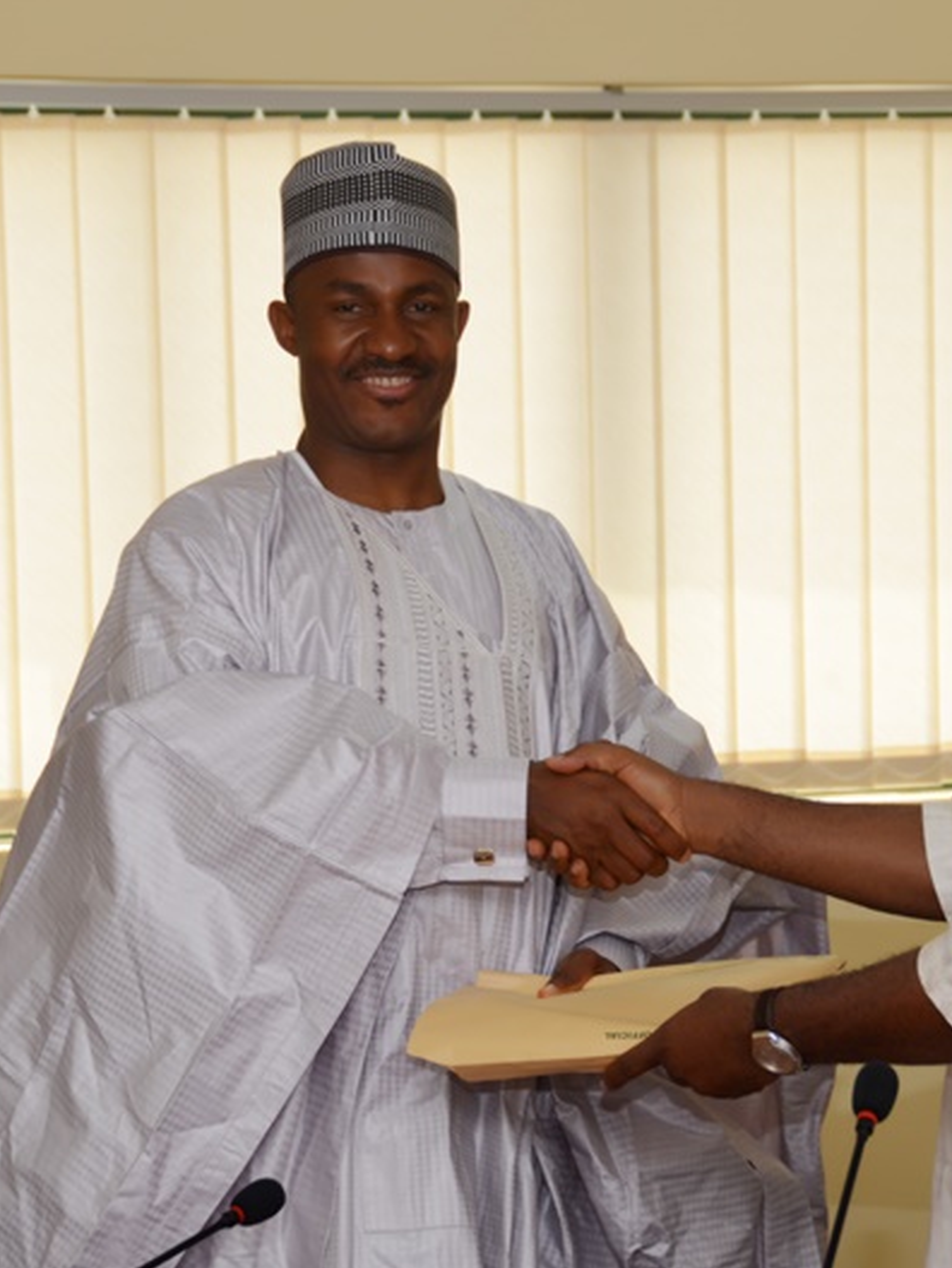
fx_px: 4798
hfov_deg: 11.3
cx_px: 531
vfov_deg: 15.0
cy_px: 635
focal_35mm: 131
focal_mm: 60
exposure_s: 1/100
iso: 200
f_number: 5
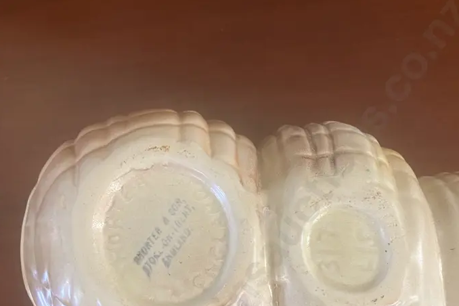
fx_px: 561
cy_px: 281
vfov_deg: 29.2
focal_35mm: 44
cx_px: 253
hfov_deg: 44.4
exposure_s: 1/50
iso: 250
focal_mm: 3.99
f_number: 1.8
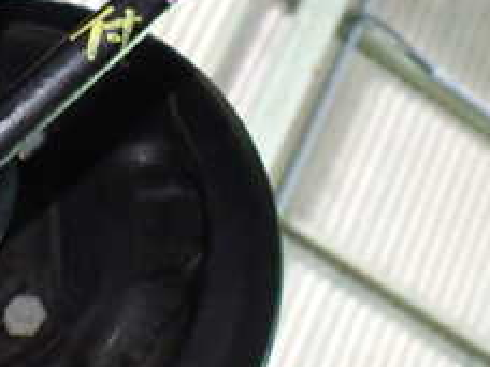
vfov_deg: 18.4
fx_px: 1118
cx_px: 120
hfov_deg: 24.4
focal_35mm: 79
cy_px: 49
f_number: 2.3
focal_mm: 5.4
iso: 800
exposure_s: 1/50
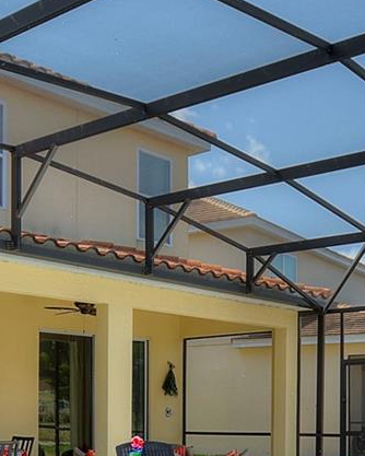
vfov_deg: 33.1
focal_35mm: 54
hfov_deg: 28.1
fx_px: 729
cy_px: 401
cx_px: 176
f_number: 4.5
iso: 100
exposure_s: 1/400
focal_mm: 10
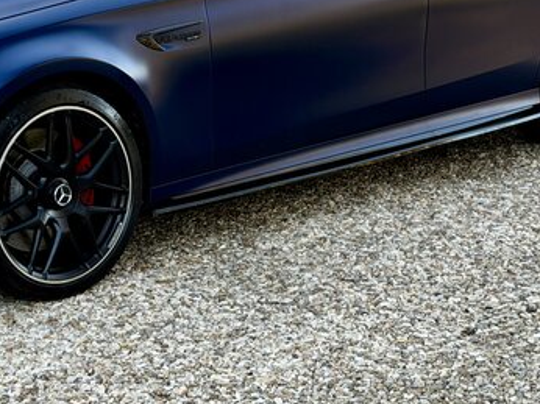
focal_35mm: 111
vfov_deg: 13.3
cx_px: 169
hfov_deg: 17.7
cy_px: 158
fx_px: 1730
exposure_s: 1/297
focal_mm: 6.76
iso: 64
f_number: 1.78
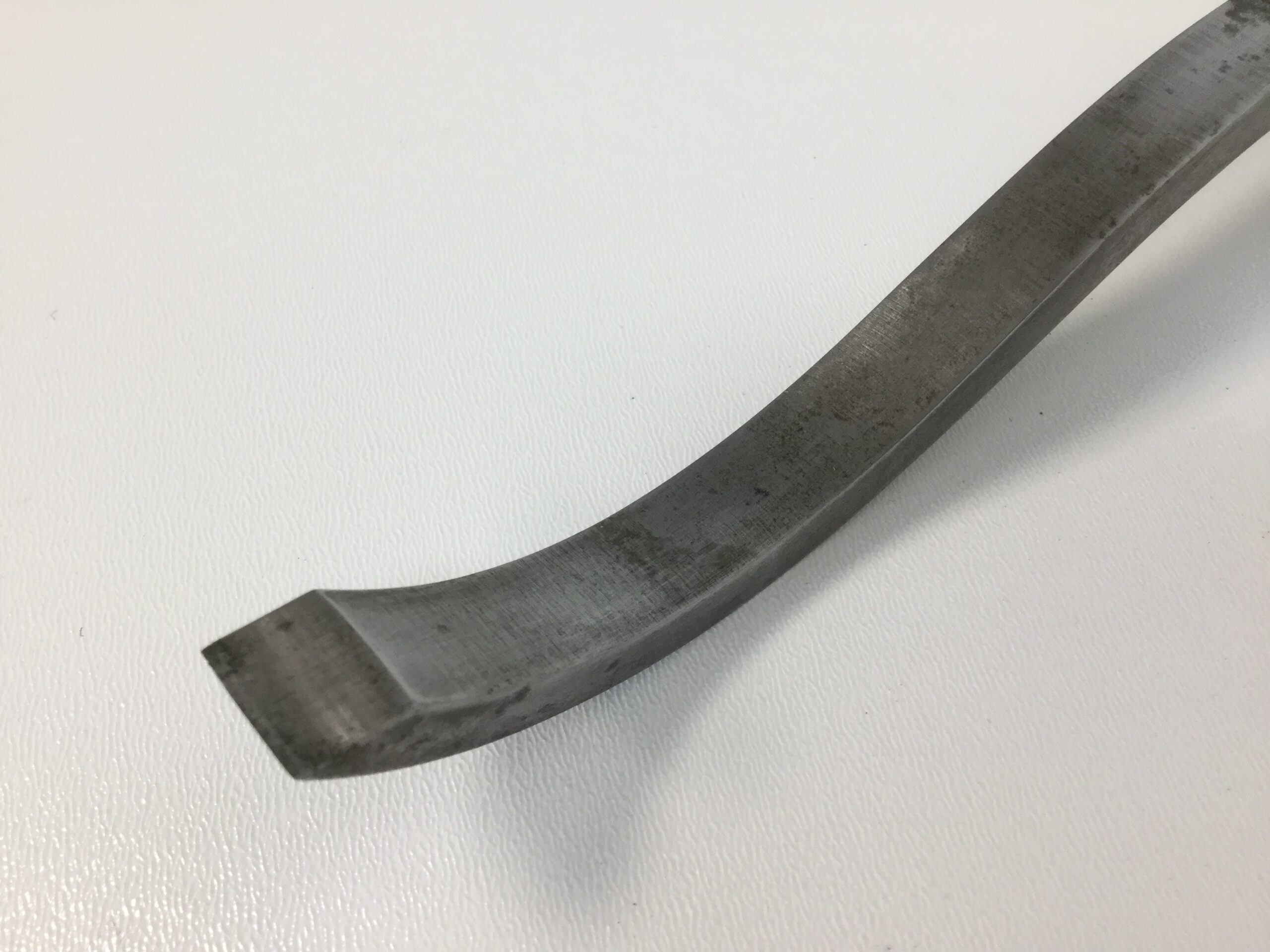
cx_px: 635
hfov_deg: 58.4
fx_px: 1137
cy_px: 476
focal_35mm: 31
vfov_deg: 45.4
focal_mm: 3.3
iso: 32
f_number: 2.4
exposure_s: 1/33
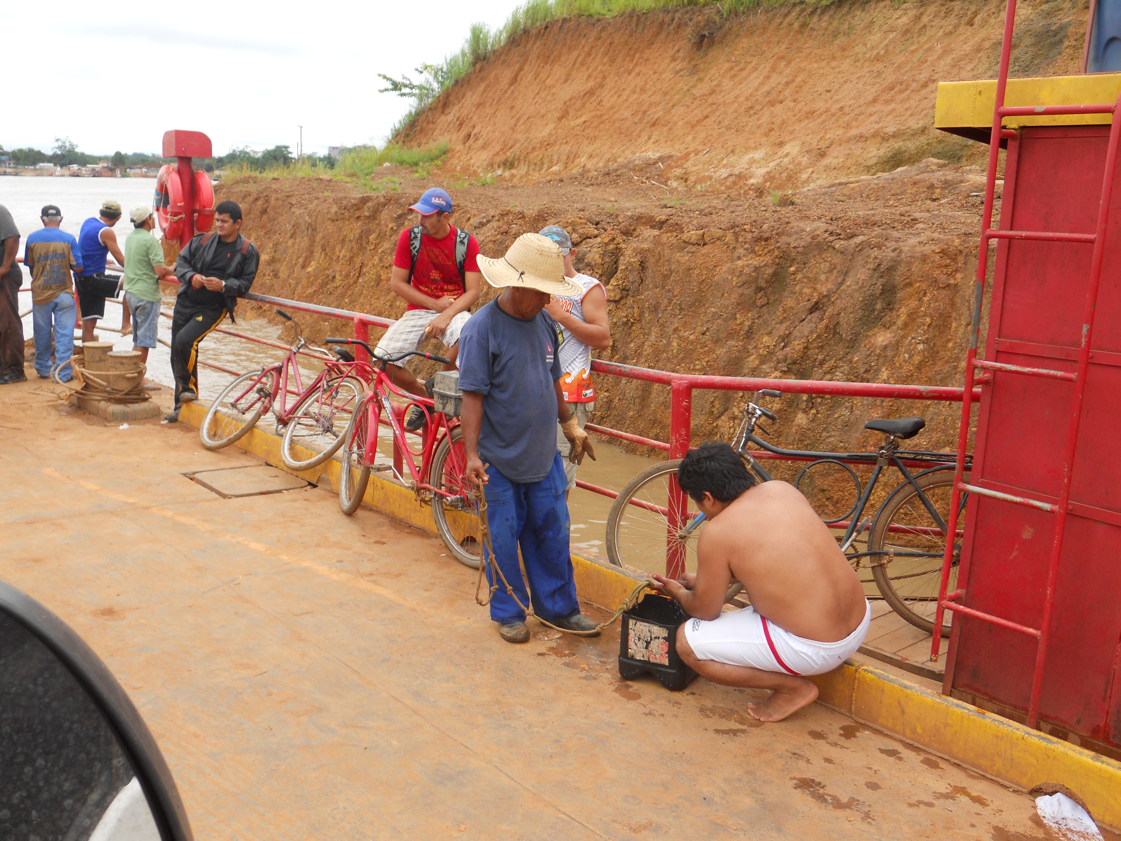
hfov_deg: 56.8
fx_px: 1036
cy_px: 420
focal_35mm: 32
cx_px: 560
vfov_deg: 44.2
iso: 80
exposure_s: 1/500
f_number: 2.8
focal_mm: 5.7
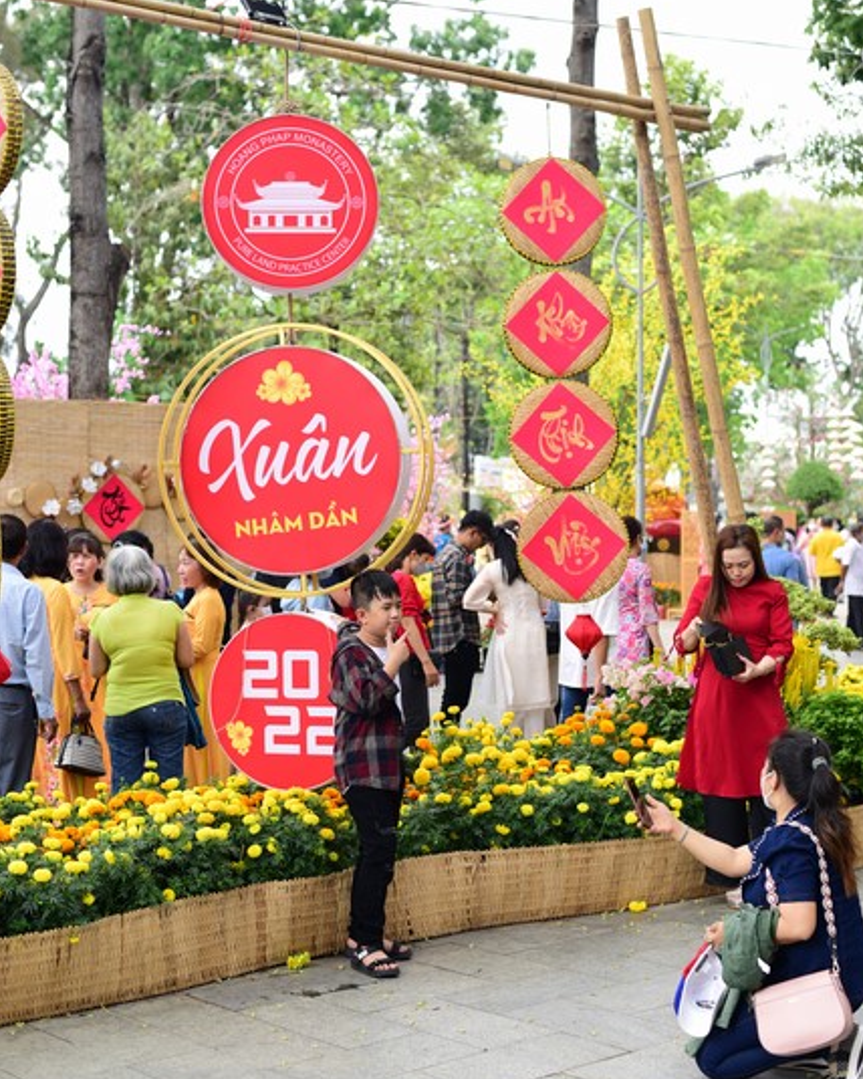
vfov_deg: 33.0
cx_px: 436
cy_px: 464
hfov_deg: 26.7
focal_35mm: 57
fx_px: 1820
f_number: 3.2
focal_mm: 50
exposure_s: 1/160
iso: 100
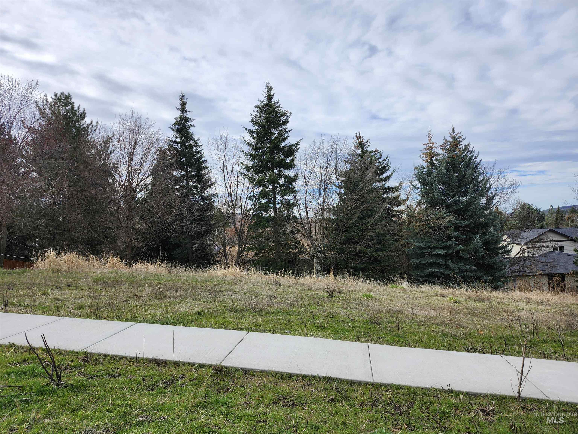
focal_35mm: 23
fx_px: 384
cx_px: 289
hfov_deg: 73.9
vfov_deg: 58.9
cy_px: 217
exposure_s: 1/1170
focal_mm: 5.54
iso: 25
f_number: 1.8
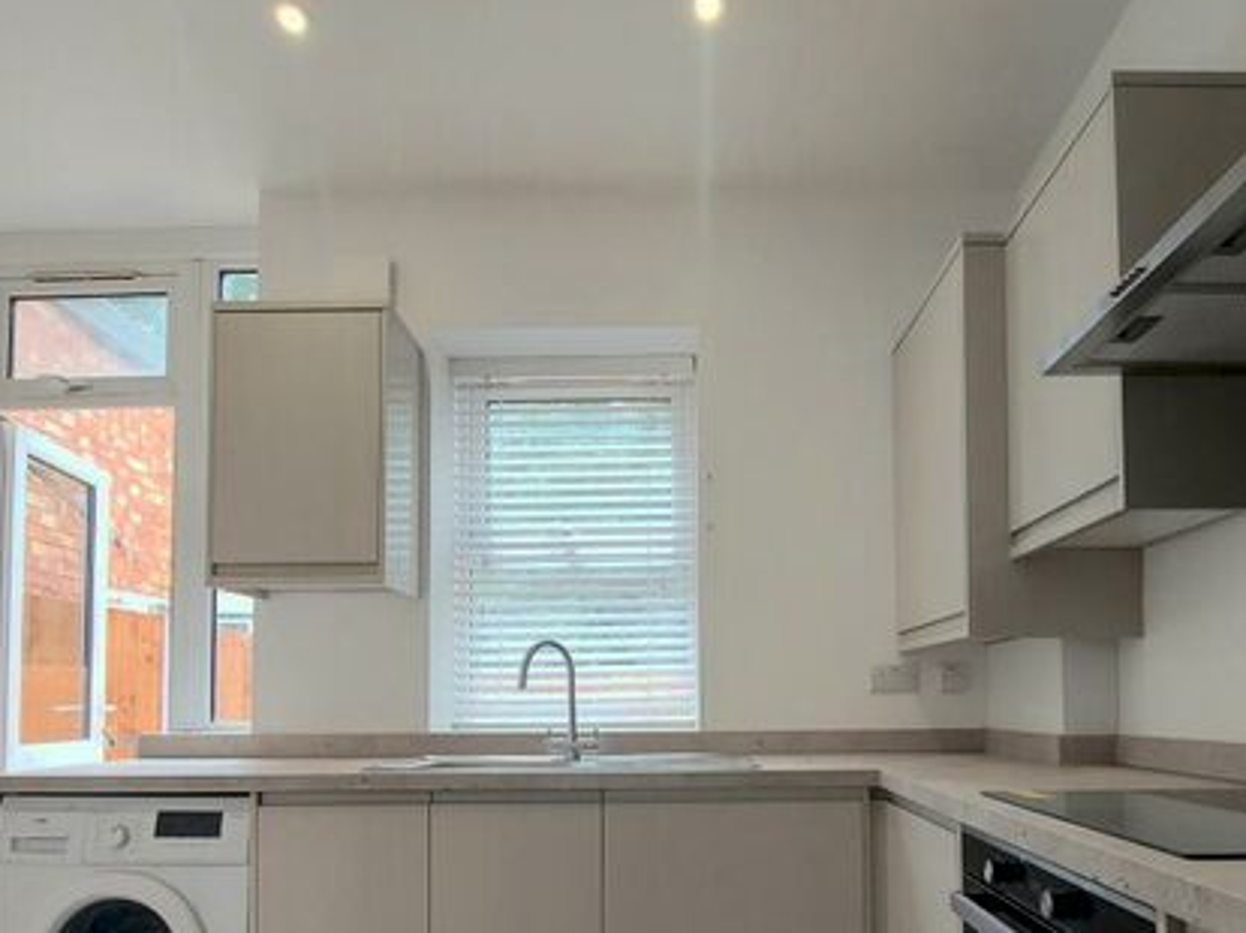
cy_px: 667
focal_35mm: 22
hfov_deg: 76.3
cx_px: 665
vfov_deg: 58.7
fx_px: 791
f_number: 2.2
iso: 64
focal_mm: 1.74
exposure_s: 1/120
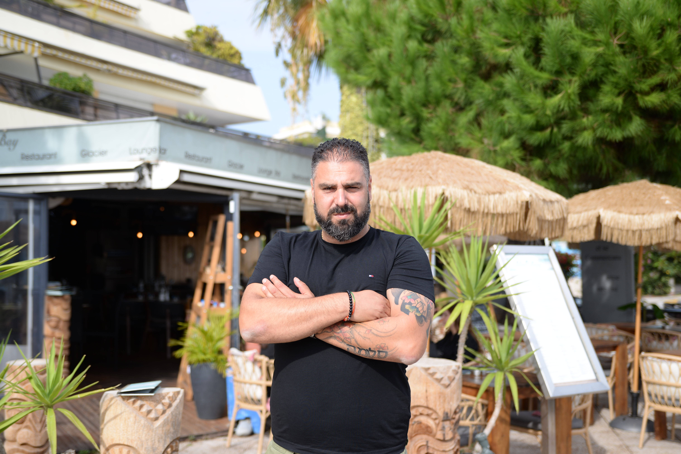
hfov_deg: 44.5
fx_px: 833
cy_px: 227
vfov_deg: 30.5
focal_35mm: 44
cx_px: 340
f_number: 2.8
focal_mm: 44
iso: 100
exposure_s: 1/1000
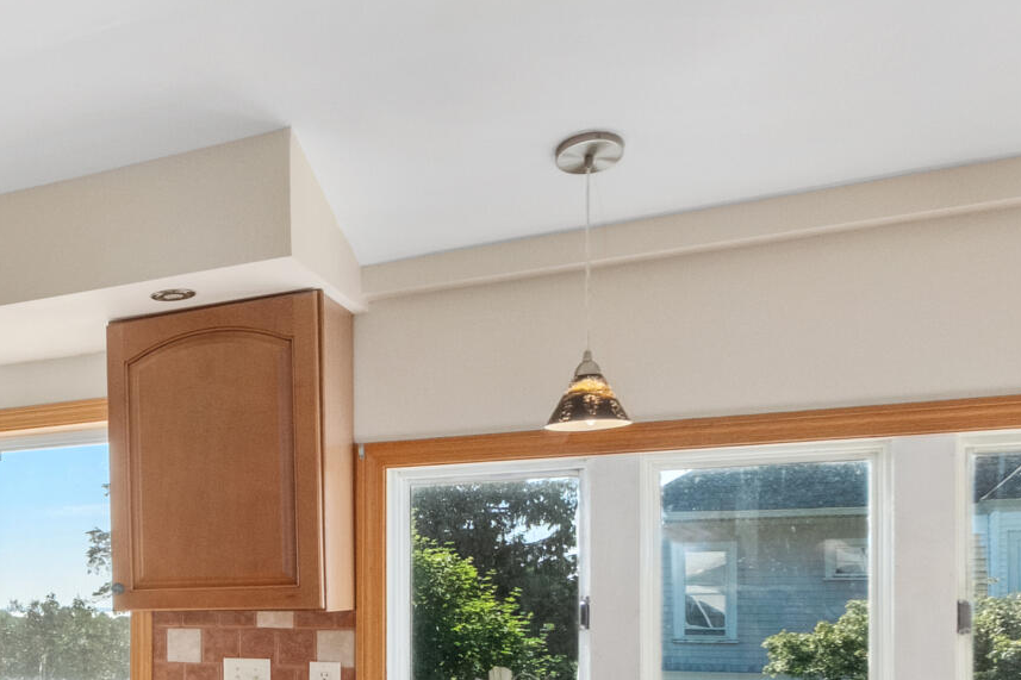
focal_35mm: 42
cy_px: 615
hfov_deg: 36.2
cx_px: -199
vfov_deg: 30.5
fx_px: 1191
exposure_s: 1/50
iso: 400
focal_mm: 8.1
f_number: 8
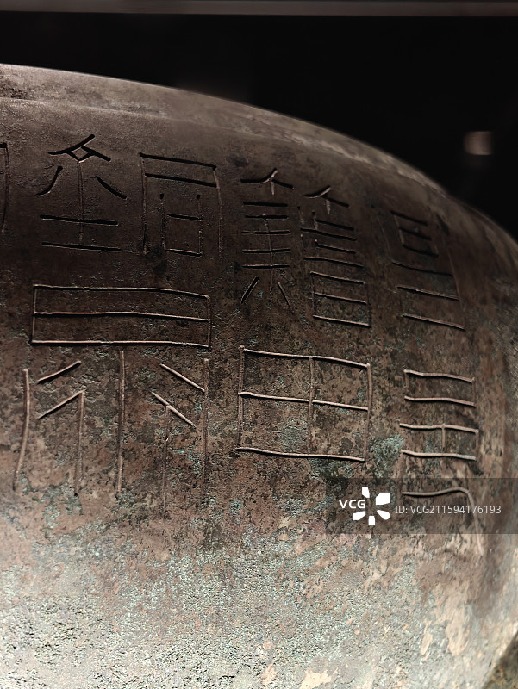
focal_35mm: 70
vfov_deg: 27.8
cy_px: 344
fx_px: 1395
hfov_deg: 21.0
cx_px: 259
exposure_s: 1/33
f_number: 2.6
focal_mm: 13.3
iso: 1000
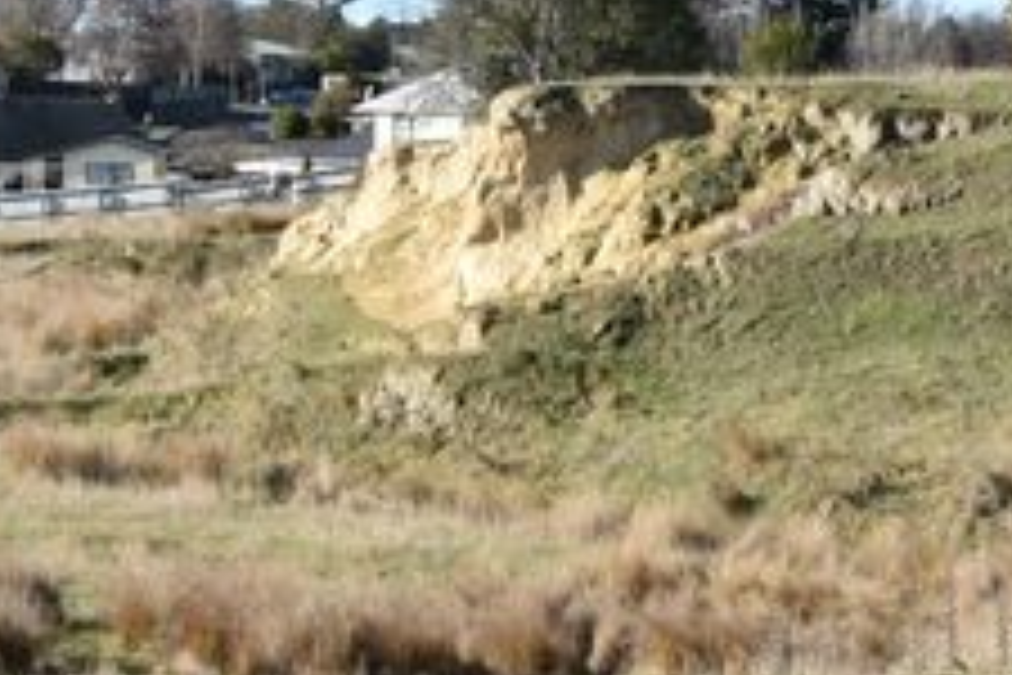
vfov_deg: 11.1
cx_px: 94
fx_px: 3457
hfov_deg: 16.4
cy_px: 464
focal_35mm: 123
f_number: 9
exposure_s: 1/320
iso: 200
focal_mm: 24
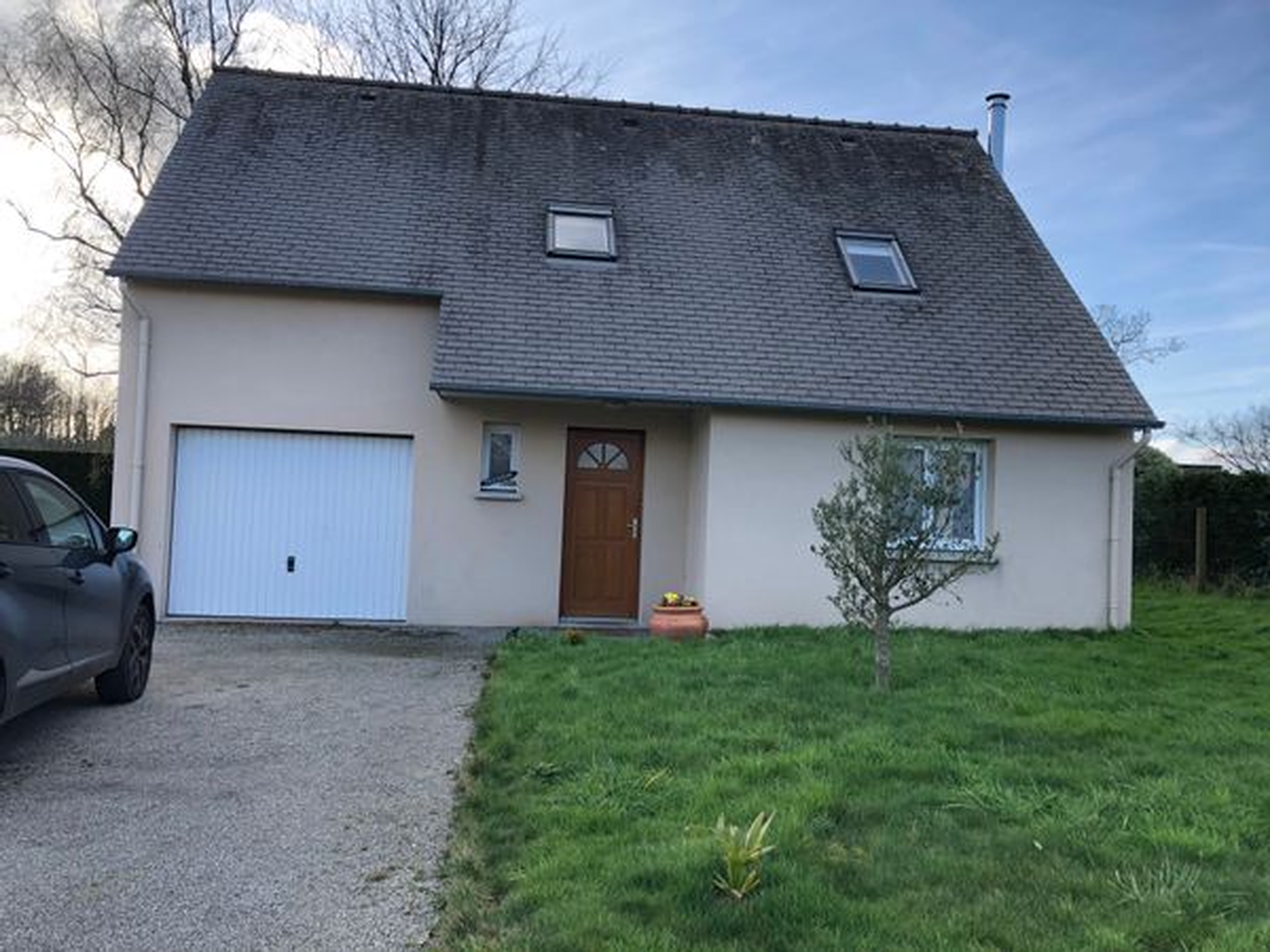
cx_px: 635
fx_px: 1027
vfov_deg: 49.7
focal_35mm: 28
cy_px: 476
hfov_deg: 63.4
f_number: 1.8
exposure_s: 1/475
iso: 20
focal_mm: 3.99
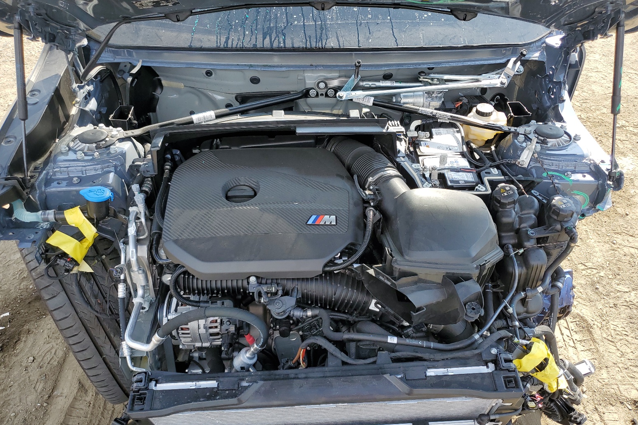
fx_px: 496
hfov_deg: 65.5
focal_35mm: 28
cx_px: 316
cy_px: 235
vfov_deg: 46.3
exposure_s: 1/625
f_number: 1.5
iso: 50
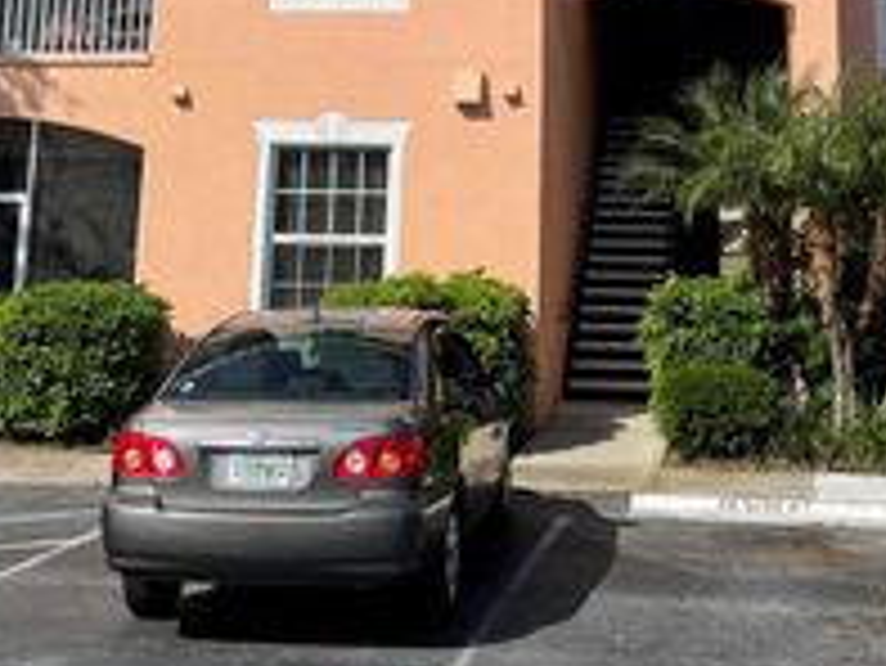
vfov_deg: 20.9
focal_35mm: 66
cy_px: -119
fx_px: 1690
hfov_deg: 29.3
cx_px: 508
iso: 32
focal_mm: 4.2
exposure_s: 1/5291
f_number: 1.6
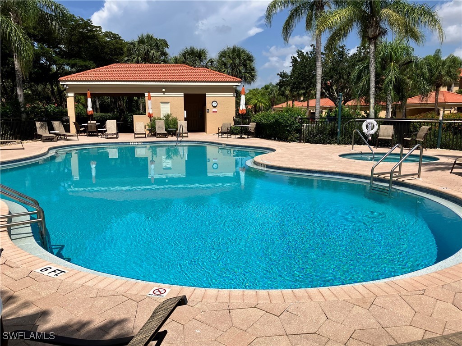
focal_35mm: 28
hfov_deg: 63.4
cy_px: 173
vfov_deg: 49.7
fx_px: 374
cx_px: 231
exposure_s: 1/3745
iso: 32
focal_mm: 3.99
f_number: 1.8
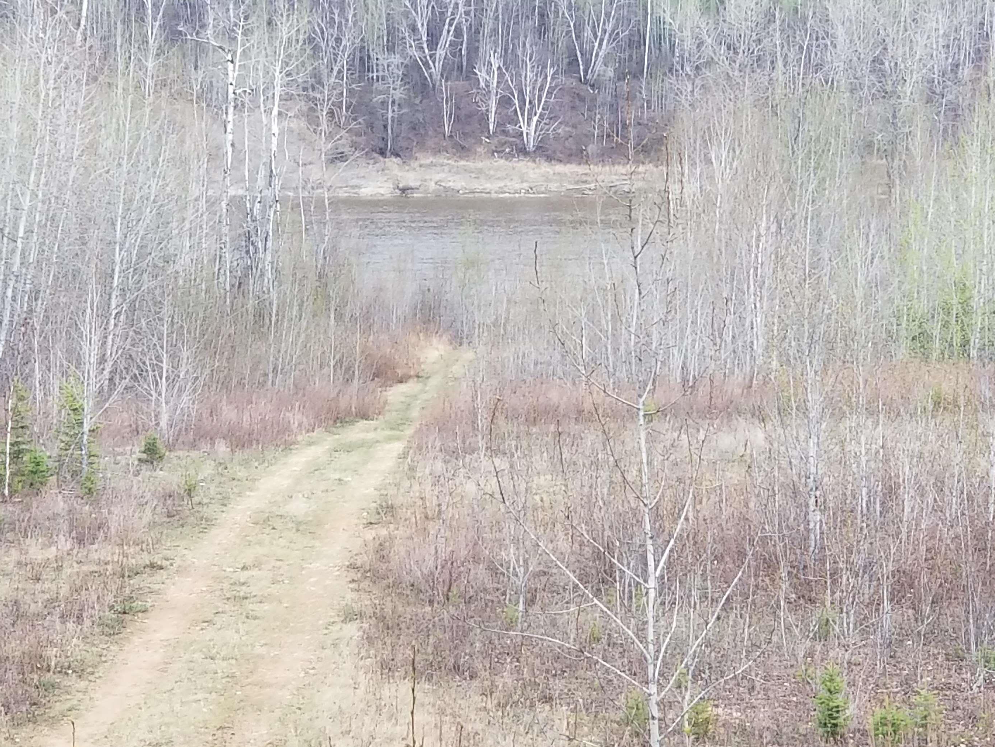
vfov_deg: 25.2
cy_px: 335
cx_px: 472
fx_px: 1667
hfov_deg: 33.2
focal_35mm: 58
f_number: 2.4
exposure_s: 1/126
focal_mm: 6
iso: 25
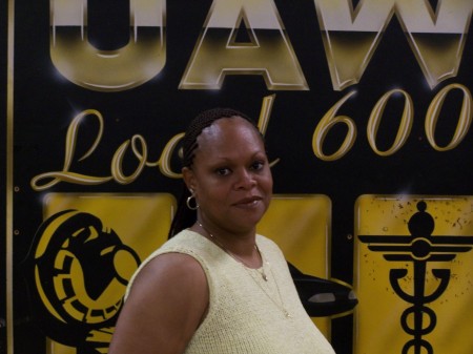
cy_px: 177
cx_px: 236
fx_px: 1598
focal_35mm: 117
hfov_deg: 16.8
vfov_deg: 12.7
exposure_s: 1/8
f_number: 3.2
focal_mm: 19.4
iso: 140
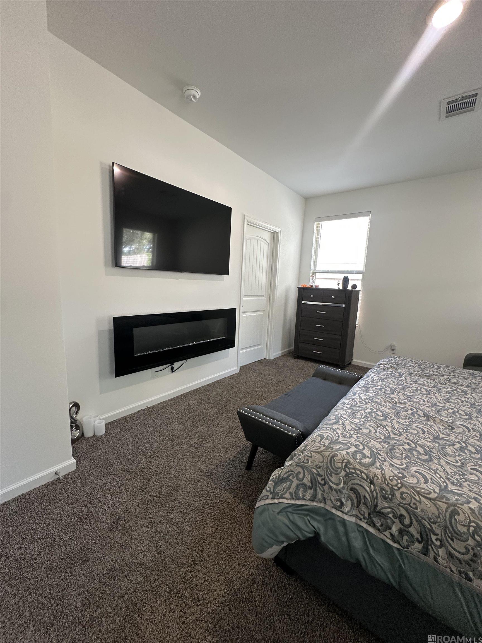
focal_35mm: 14
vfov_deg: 102.1
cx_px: 241
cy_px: 322
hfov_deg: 85.7
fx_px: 260
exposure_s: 1/60
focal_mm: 2.22
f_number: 2.2
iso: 200
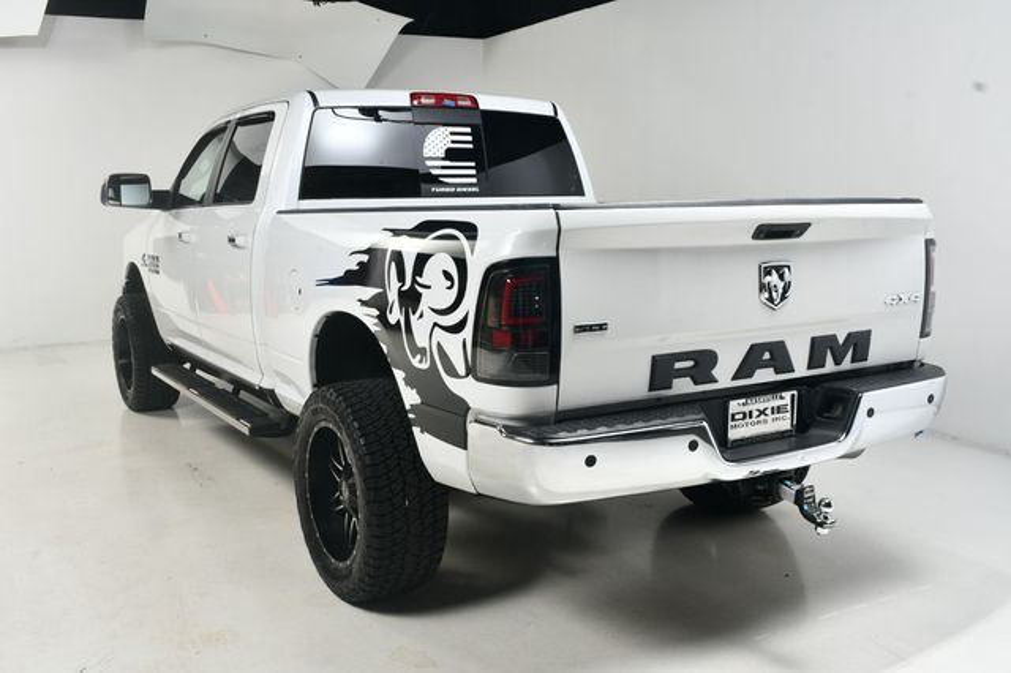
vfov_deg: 36.8
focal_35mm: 36
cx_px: 506
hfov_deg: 53.2
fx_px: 1010
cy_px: 336
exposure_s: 1/160
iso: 100
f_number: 11
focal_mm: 24
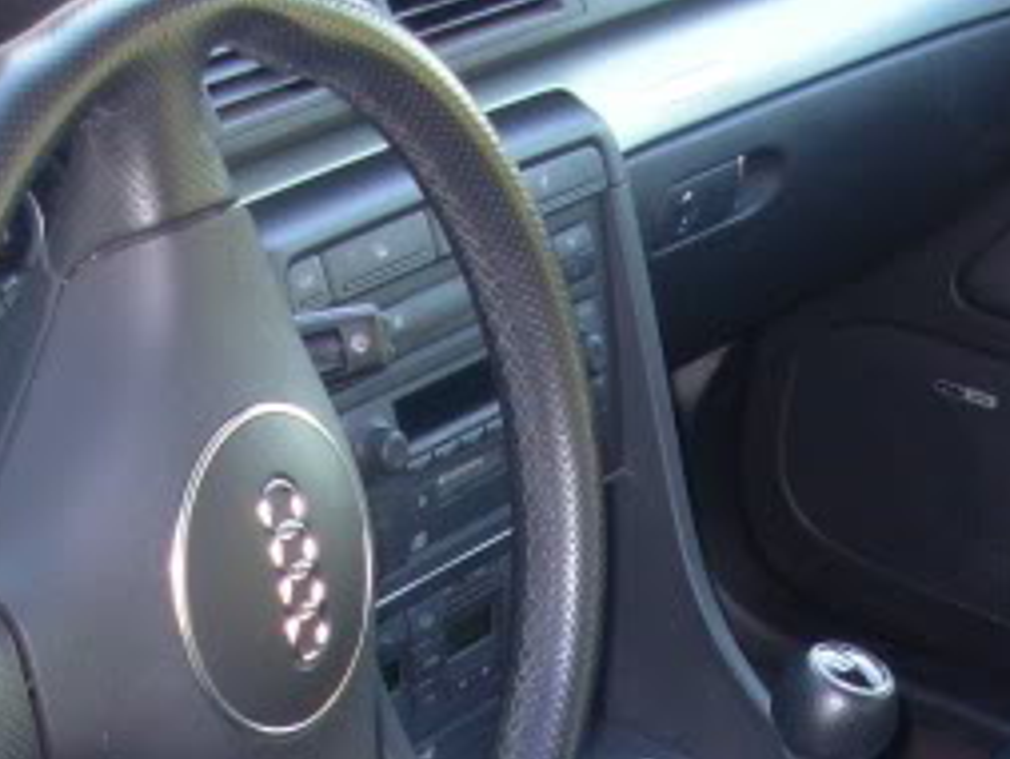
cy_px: 1067
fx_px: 3503
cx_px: 543
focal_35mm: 120
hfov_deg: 16.4
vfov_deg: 11.9
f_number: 2.9
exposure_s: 1/32
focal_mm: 6.3
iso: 50
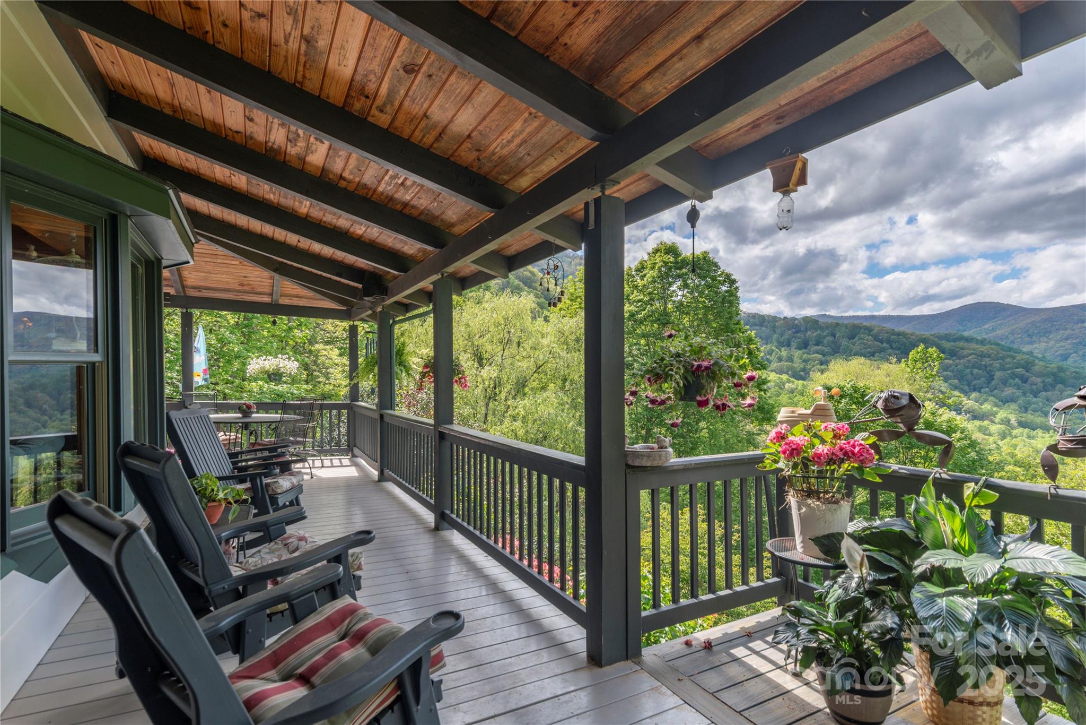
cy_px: 362
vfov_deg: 70.5
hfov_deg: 93.3
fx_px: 513
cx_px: 543
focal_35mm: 17
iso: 320
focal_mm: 17
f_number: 7.1
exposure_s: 1/1000
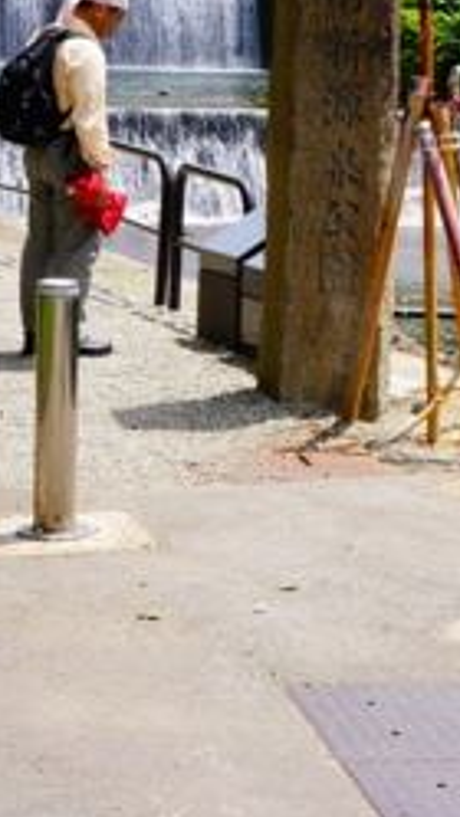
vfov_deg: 20.8
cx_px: 411
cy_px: 130
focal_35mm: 101
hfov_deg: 11.9
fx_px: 2191
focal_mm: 20
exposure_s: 1/250
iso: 100
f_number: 8
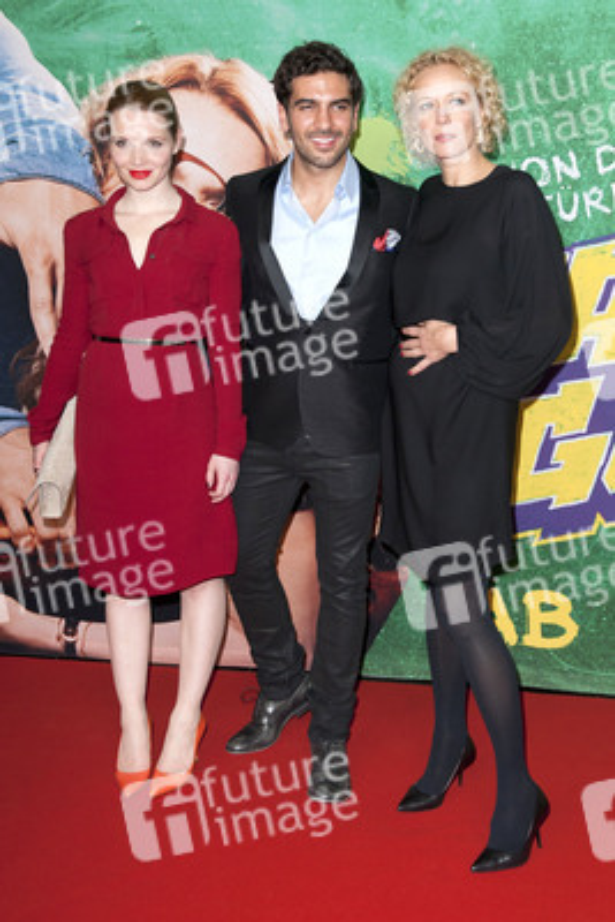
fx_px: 973
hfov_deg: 35.1
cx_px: 308
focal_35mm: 38
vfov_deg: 50.7
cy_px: 461
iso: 800
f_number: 5.6
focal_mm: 38
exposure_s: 1/250
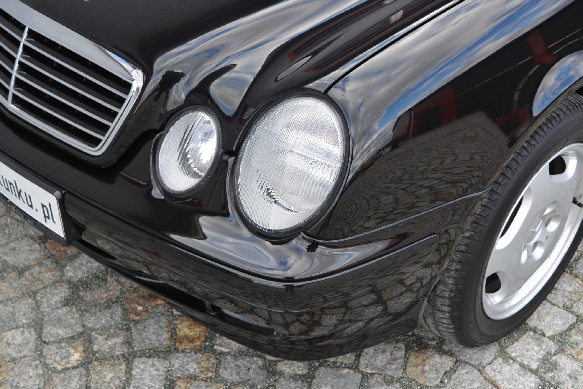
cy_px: 194
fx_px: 777
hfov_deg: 41.1
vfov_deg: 28.1
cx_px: 292
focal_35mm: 48
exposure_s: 1/60
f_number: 5.6
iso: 160
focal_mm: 32
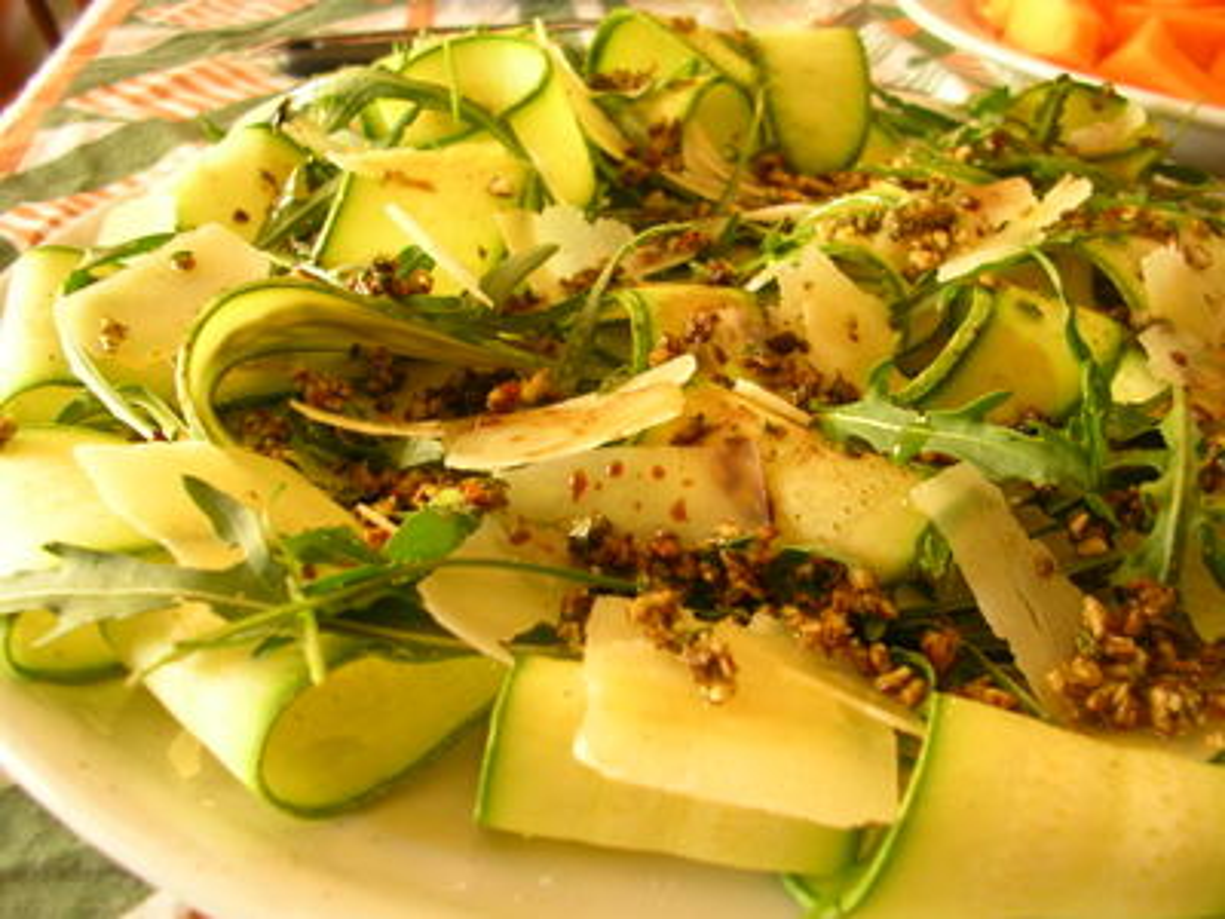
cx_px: 612
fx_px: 1345
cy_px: 460
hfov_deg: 49.0
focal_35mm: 38
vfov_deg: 37.7
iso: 114
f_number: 2.8
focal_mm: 5.8
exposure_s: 1/5.5
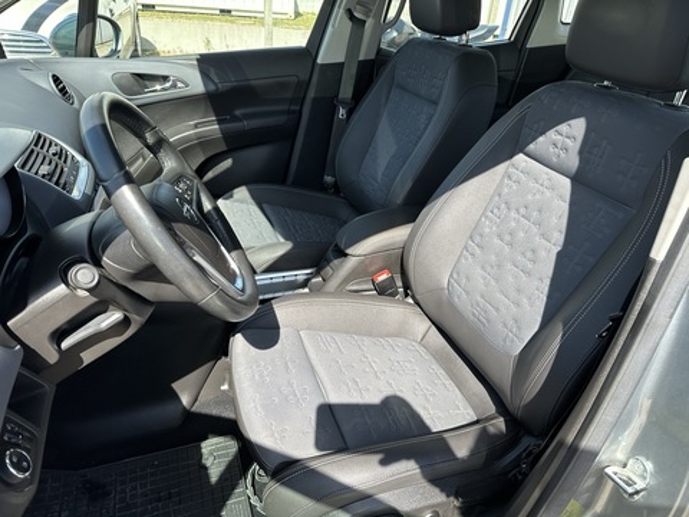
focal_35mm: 24
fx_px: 478
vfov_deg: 56.8
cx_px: 344
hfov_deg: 71.6
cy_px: 258
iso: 80
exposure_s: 1/829
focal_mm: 6.86
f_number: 1.78
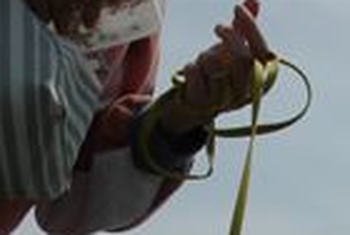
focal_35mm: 164
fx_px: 1598
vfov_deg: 7.9
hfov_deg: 12.3
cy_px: 518
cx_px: 370
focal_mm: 24
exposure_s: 1/640
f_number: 13
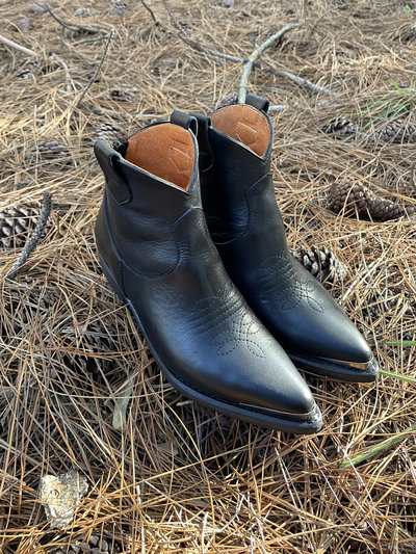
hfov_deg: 53.1
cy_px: 277
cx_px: 208
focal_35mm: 26
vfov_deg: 67.3
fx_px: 416
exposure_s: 1/60
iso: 200
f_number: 1.6
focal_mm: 4.2
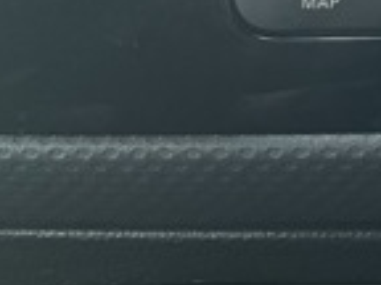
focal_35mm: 144
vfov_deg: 9.2
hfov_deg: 11.2
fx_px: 1585
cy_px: -406
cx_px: 945
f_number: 1.6
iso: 125
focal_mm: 5.1
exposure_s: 1/53
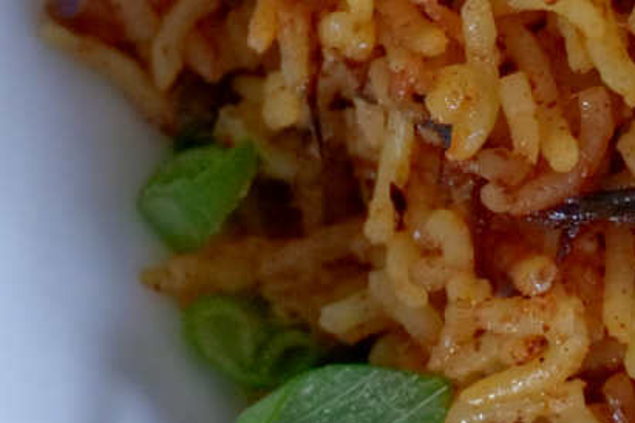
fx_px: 4445
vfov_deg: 5.4
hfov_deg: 7.7
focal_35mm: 252
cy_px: -12
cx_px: 1372
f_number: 10
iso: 6400
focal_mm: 54
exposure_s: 1/125
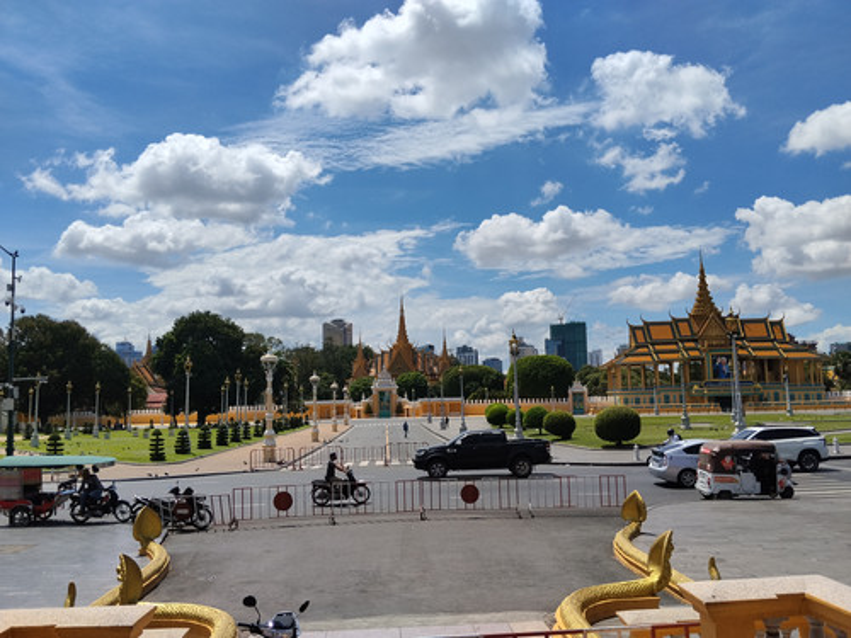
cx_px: 426
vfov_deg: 48.2
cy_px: 319
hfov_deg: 61.7
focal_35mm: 29
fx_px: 713
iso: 50
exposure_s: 1/3501
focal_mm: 4.22
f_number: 1.8
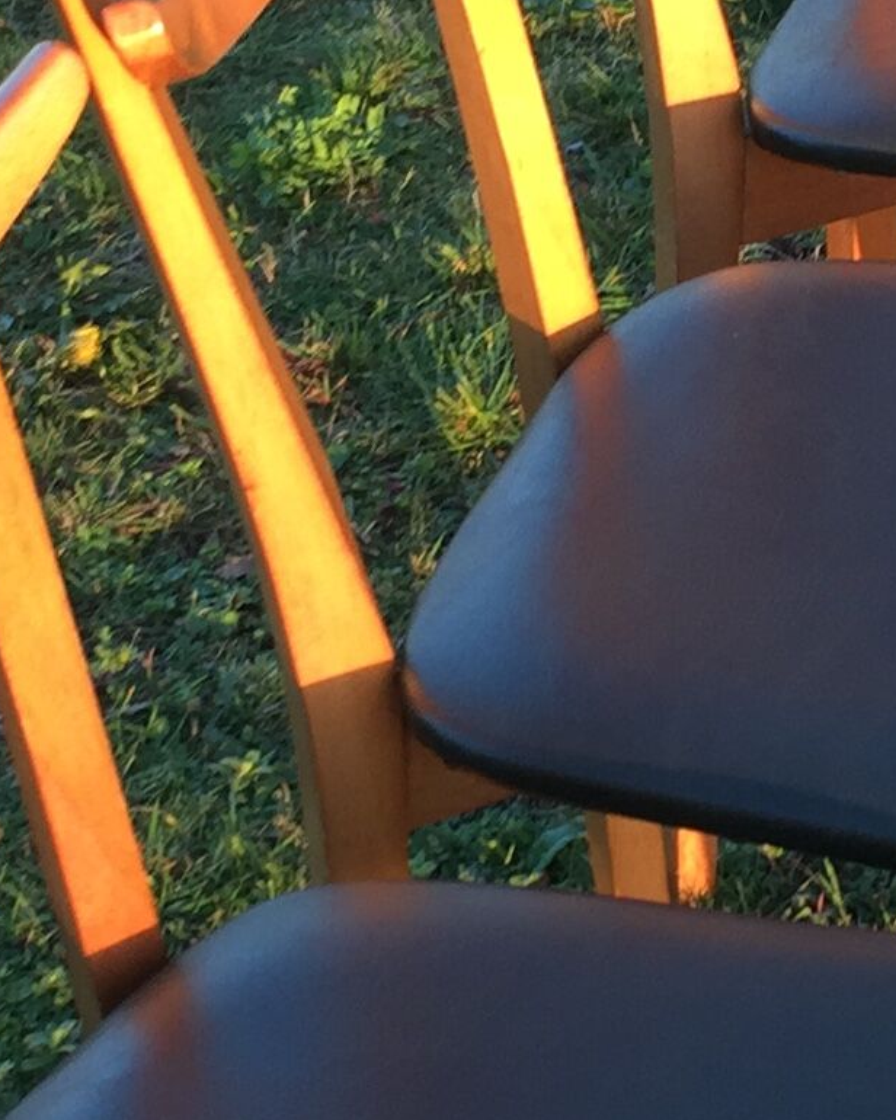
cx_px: 692
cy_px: 556
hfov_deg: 12.8
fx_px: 3978
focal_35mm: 120
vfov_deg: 16.0
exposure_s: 1/100
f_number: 2.2
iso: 40
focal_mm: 4.15
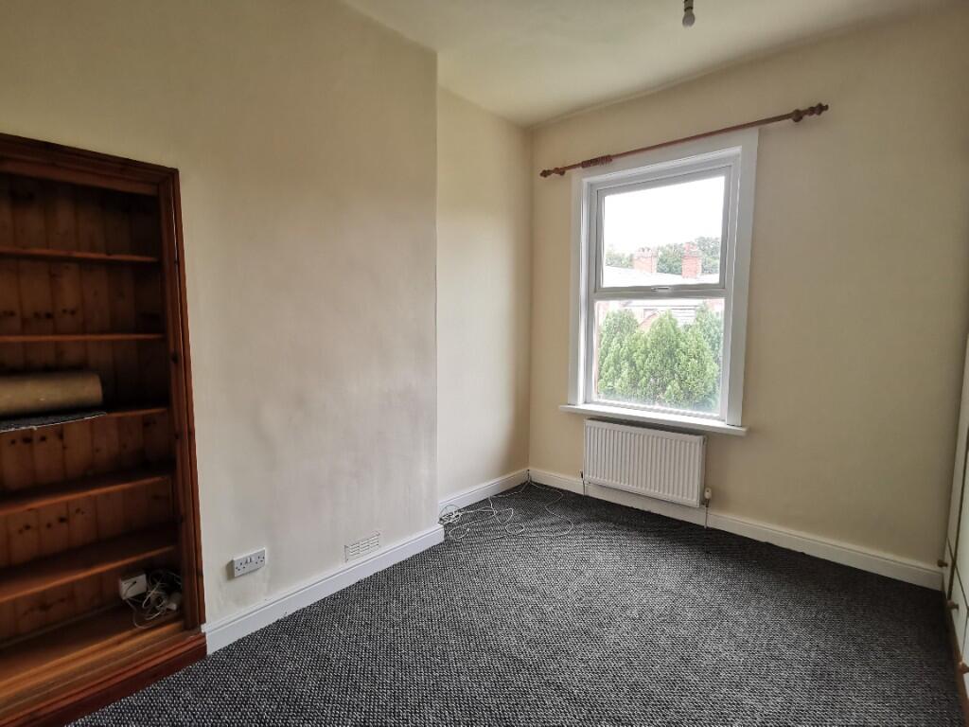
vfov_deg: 78.1
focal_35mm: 16
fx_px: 448
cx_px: 484
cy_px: 364
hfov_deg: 94.5
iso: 125
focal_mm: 2.26
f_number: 2.2
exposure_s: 1/50
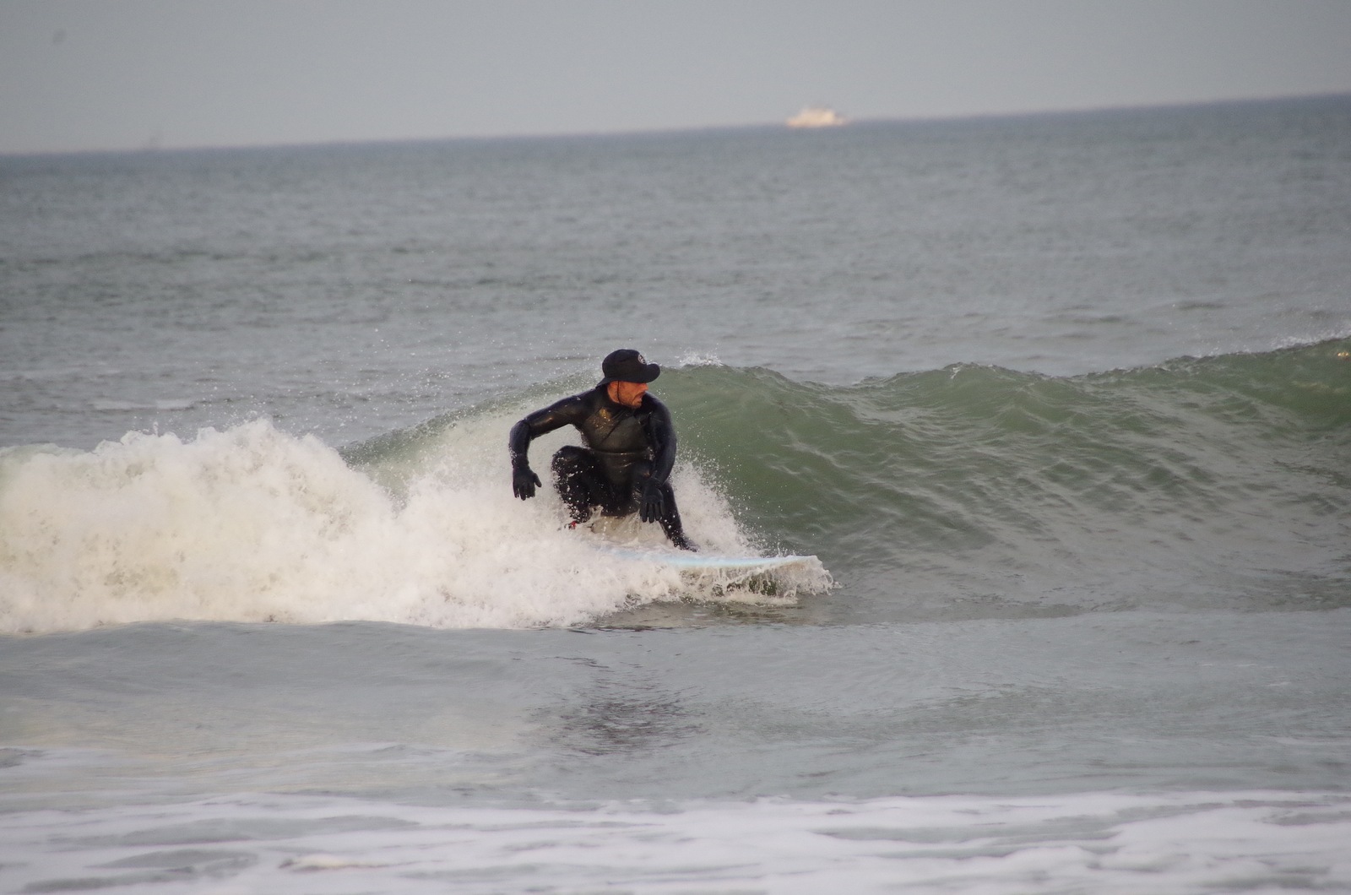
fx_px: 14045
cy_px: 448
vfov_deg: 3.7
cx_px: 676
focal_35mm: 375
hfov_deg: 5.5
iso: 1600
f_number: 7.1
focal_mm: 250
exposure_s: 1/800
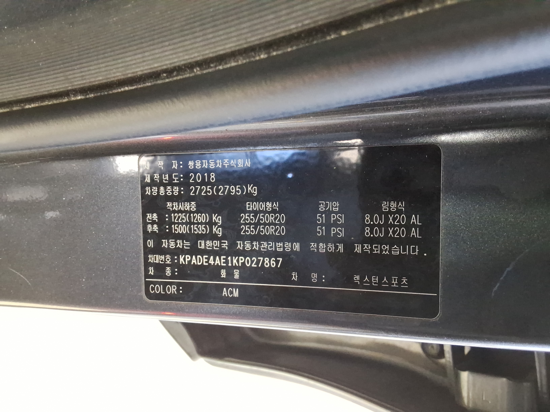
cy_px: 206
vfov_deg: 49.7
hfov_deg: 63.4
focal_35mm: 28
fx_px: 445
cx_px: 275
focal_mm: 2.91
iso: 394
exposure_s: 1/20
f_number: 1.9
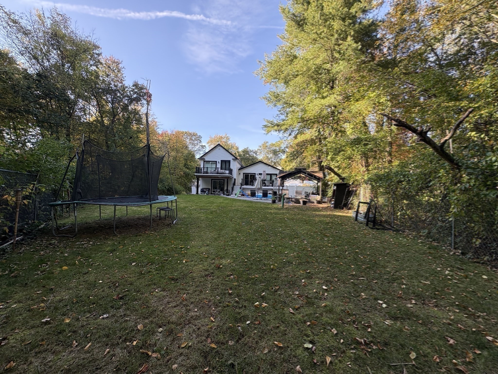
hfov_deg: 102.1
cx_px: 249
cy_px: 187
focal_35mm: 14
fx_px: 201
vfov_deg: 85.7
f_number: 2.2
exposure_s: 1/284
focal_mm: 2.22
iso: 64
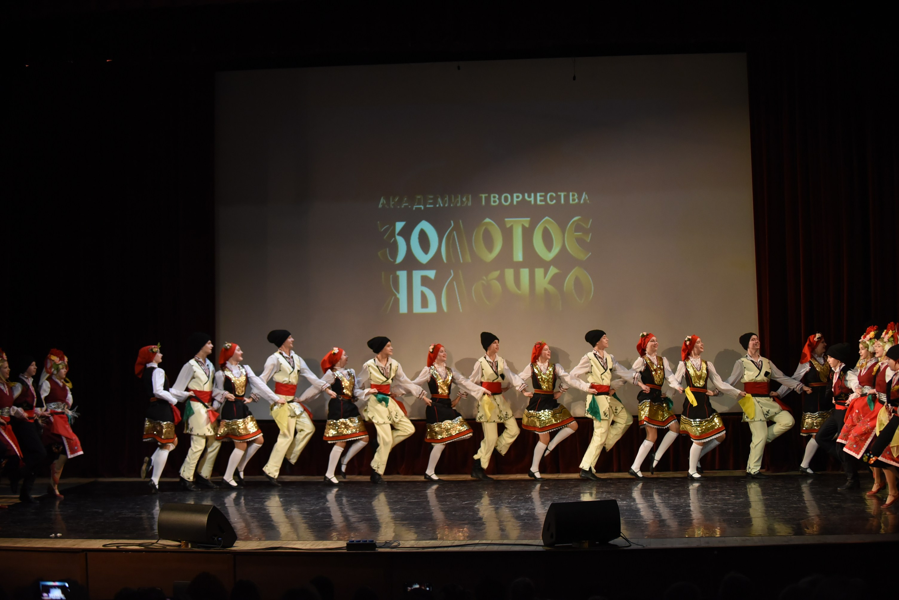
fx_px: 1874
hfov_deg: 27.0
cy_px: 300
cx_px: 450
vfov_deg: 18.2
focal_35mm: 75
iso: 2500
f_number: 2.8
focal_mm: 75
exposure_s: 1/320
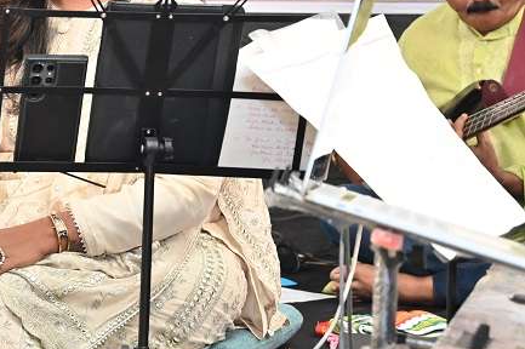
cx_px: -207
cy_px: 53
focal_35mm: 137
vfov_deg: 10.0
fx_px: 1996
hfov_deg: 14.2
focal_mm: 49
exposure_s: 1/160
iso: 2500
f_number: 4.5
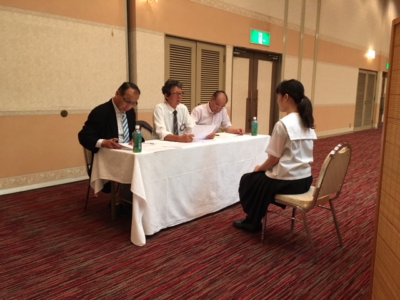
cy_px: 150
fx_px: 335
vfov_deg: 48.2
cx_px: 200
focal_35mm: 29
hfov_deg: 61.7
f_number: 2.2
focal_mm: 4.15
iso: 160
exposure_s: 1/30
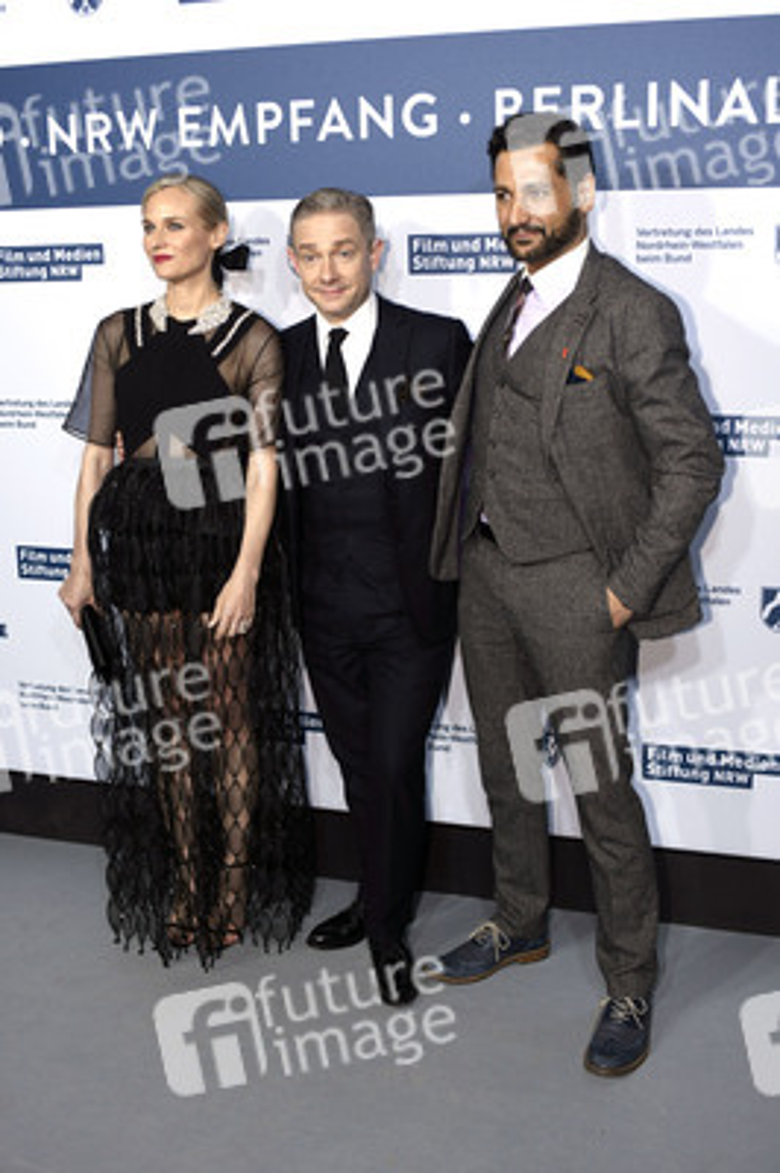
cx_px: 390
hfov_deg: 37.8
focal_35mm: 35
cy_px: 586
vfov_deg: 54.5
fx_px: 1139
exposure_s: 1/400
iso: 800
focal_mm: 35
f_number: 4
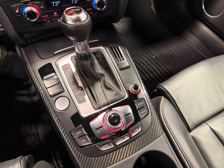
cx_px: 112
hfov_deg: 71.6
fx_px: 155
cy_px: 84
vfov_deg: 56.8
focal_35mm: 24
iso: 400
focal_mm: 6.76
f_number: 1.78
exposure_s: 1/60
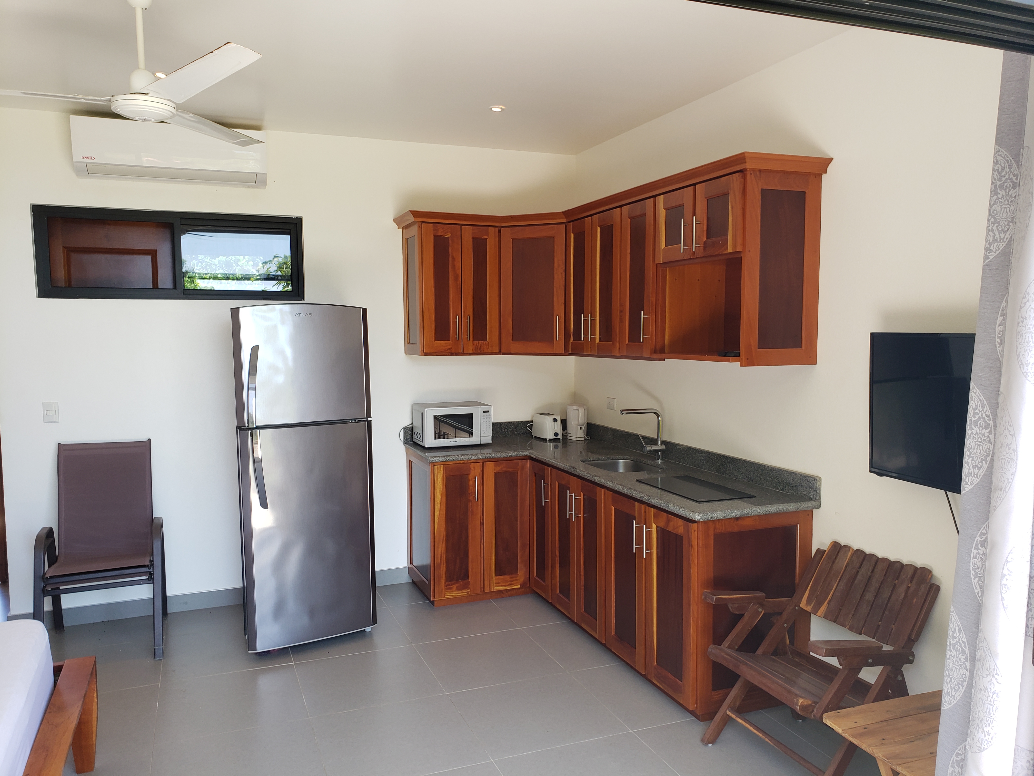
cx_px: 517
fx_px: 777
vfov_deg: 53.1
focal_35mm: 26
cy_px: 388
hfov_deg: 67.3
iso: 100
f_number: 2.4
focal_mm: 4.3
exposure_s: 1/120
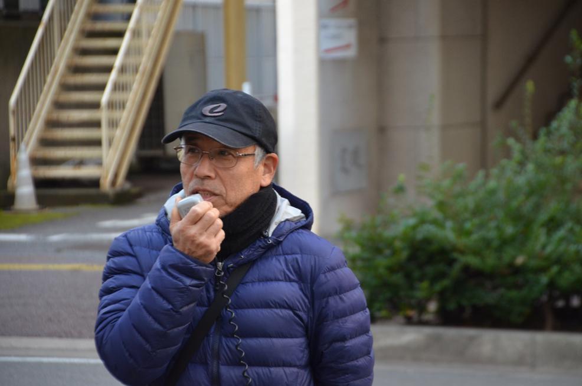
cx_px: 291
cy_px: 193
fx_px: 2904
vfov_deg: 7.6
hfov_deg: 11.4
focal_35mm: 180
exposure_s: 1/125
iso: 1000
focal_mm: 120
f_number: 6
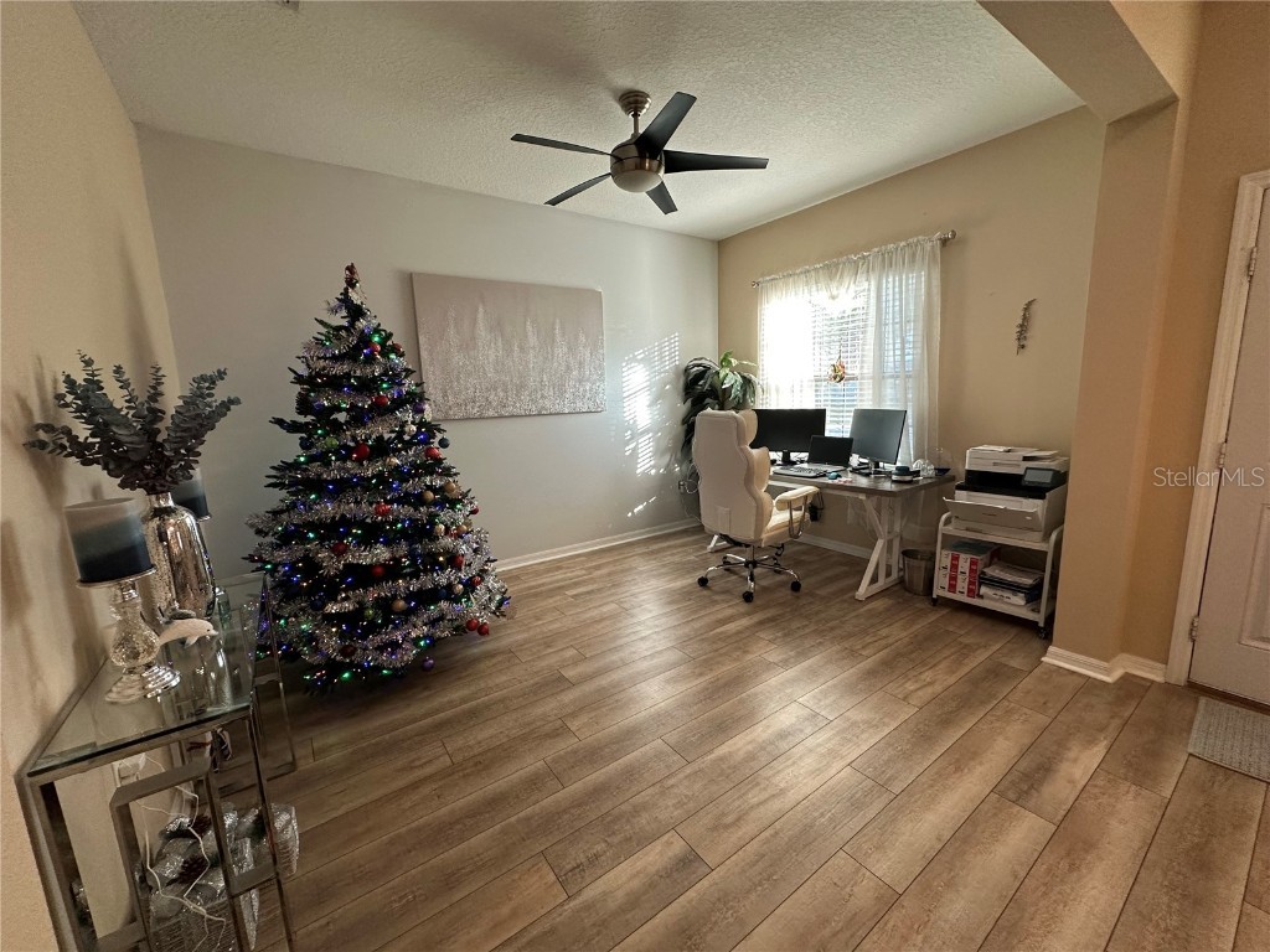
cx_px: 635
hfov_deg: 102.1
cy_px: 476
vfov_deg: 85.7
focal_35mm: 14
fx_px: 514
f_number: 2.2
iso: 200
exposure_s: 1/120
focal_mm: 2.22
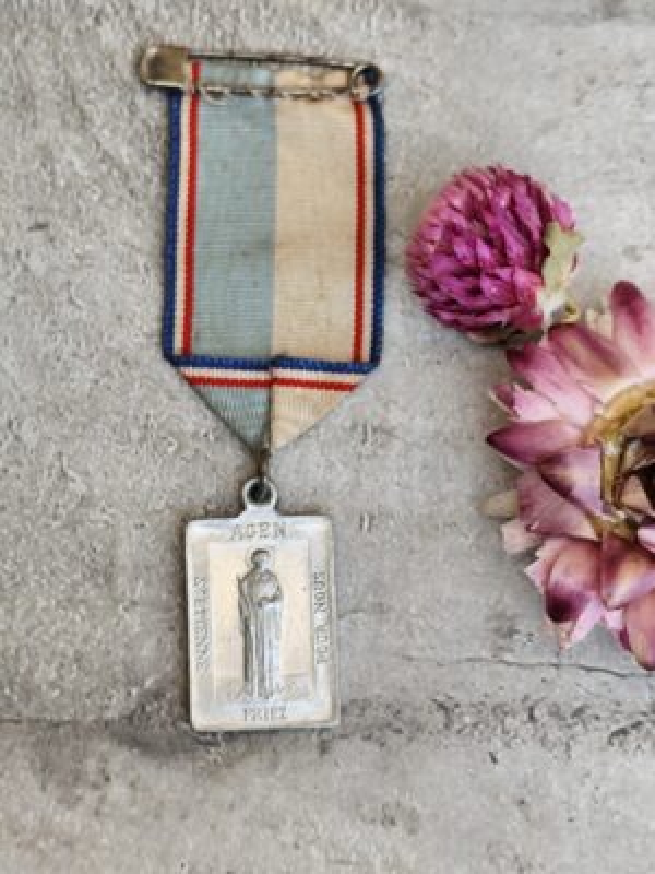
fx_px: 2346
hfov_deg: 15.9
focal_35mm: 93
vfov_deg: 21.1
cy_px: 437
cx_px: 328
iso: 50
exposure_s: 1/107
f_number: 1.65
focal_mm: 6.19
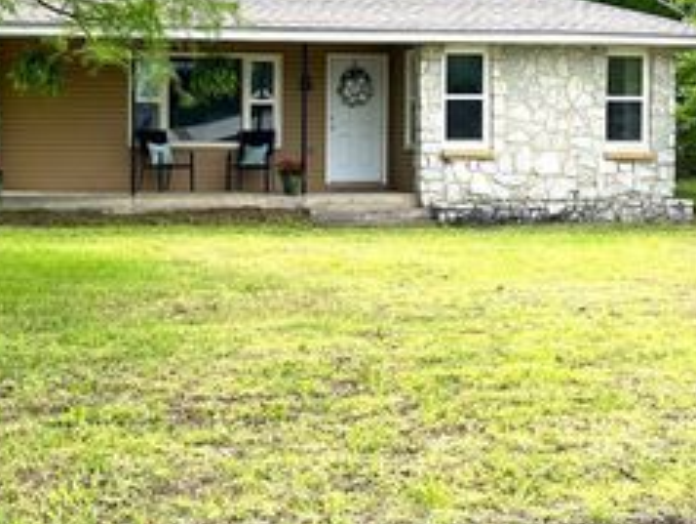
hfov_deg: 30.6
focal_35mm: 63
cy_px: 177
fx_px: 1268
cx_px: 266
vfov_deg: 23.2
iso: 50
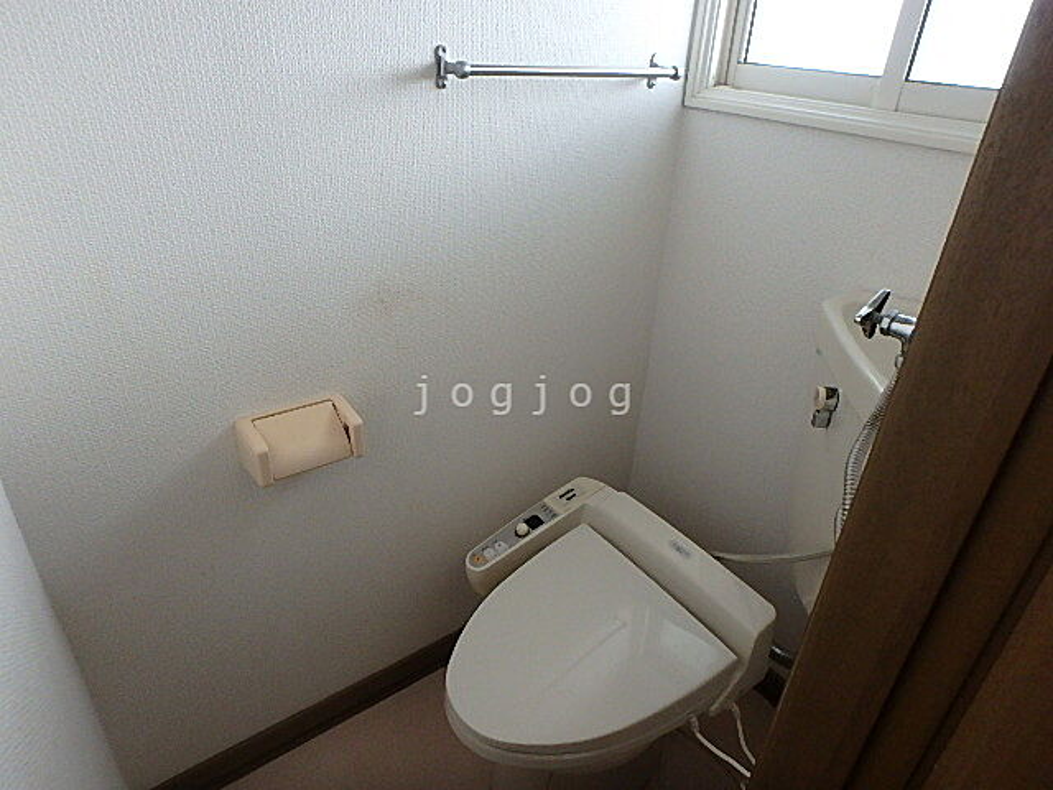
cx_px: 526
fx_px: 639
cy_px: 395
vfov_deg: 63.4
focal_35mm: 21
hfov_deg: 79.0
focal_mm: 3.7
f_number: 3.5
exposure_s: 1/30
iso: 500
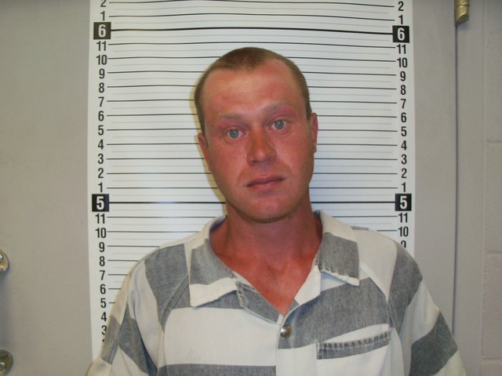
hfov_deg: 52.6
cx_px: 251
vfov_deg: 40.7
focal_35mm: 35
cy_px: 188
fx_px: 508
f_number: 3
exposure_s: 1/30
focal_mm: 6.3
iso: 100
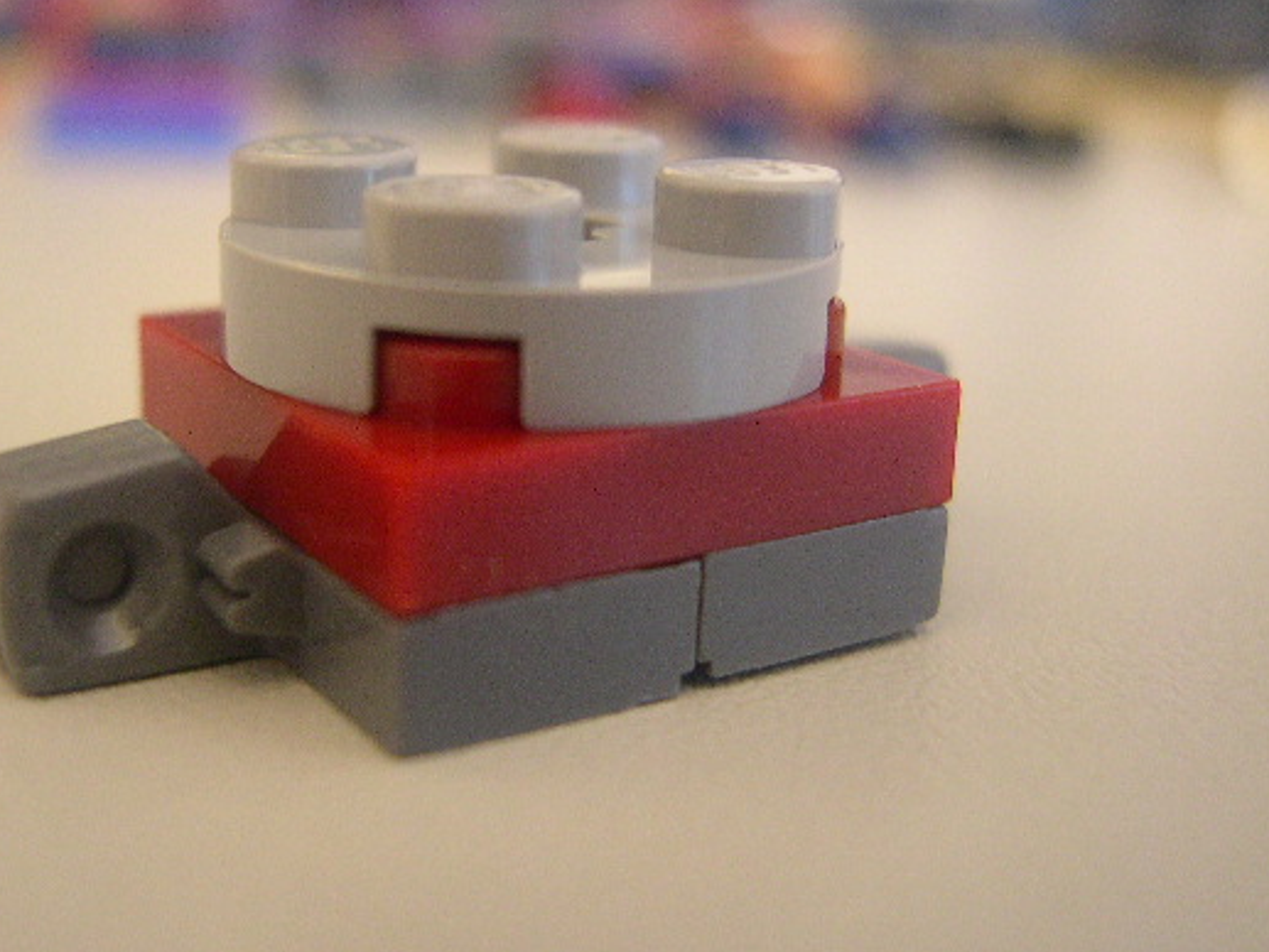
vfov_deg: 30.8
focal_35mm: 47
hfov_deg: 40.3
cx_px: 511
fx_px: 1723
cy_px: 405
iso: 400
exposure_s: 1/2
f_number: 2.8
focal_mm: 8
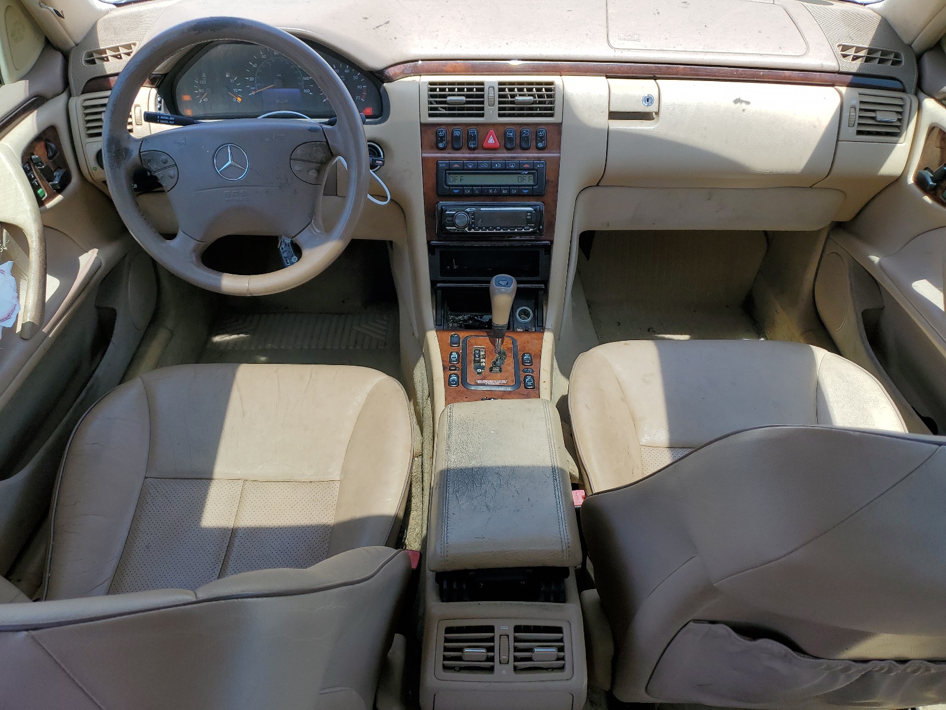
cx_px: 473
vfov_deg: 53.1
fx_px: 711
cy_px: 355
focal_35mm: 26
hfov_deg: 67.3
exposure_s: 1/833
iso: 50
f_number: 1.5
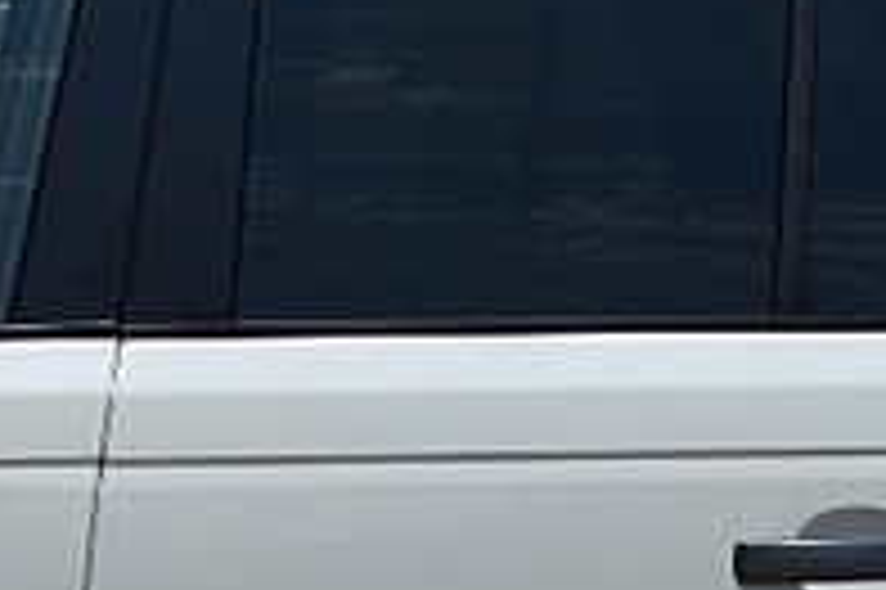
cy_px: 477
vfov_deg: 7.8
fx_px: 4303
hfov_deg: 11.5
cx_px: -189
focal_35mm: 175
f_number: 9
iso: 100
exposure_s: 1/400
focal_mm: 18
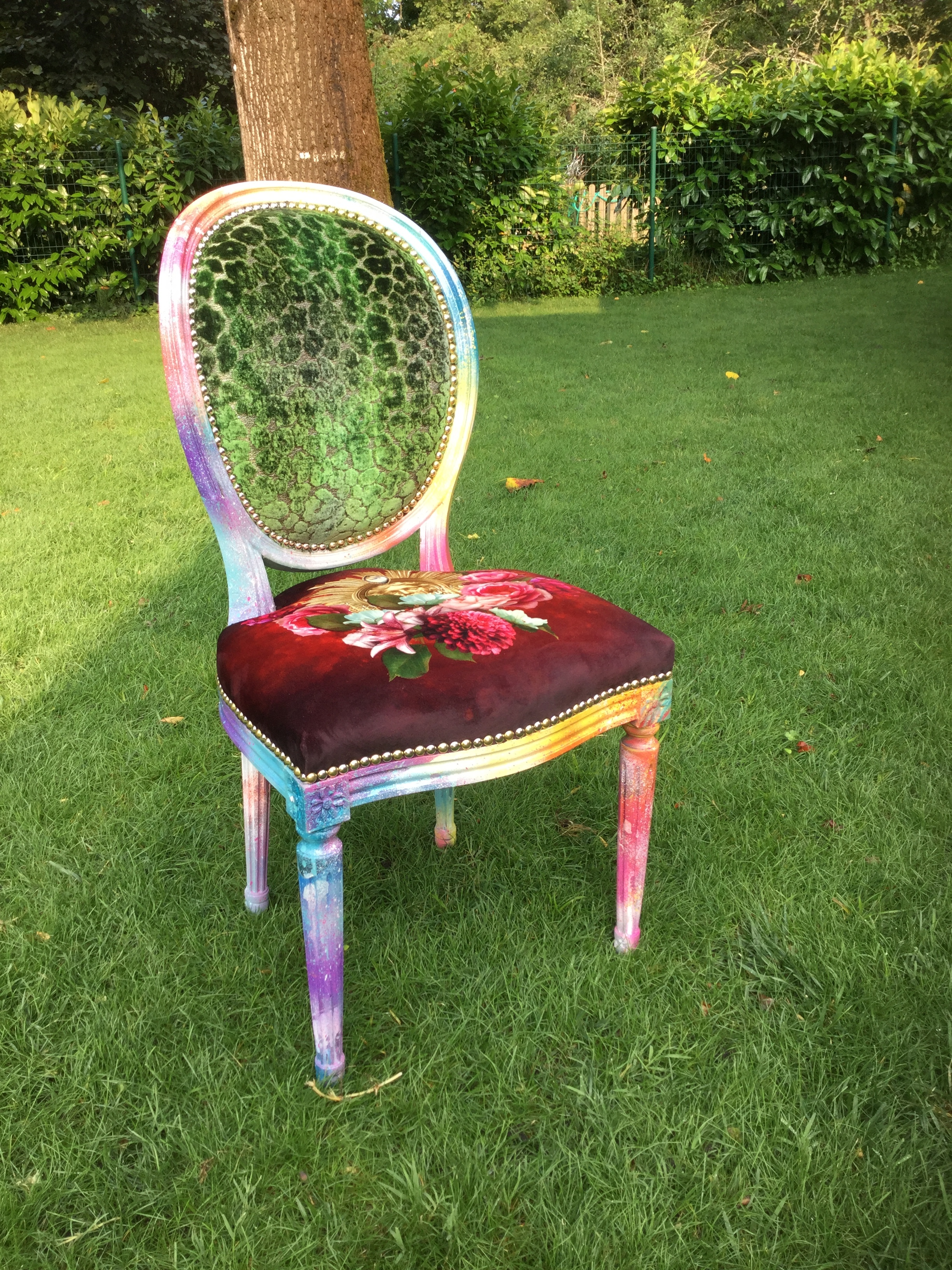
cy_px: 635
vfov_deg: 58.4
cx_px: 476
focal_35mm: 31
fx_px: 1137
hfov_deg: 45.4
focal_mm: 3.3
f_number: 2.4
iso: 25
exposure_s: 1/106
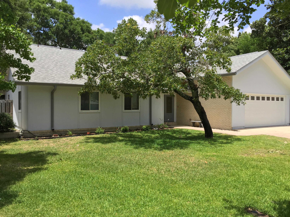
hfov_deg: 61.7
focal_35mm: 29
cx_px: 145
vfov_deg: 48.2
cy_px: 108
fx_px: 243
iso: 32
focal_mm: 4.15
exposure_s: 1/1522
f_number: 2.2
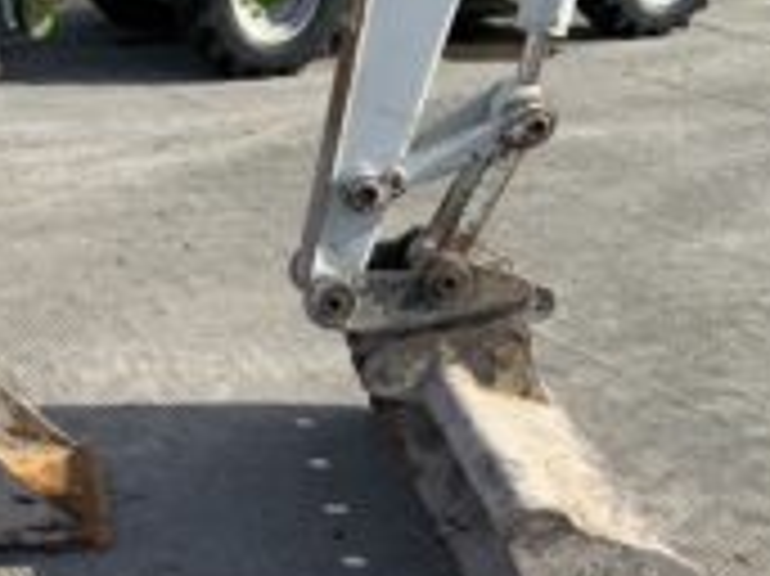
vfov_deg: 23.7
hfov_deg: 31.2
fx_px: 1356
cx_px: 207
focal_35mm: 61
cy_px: 454
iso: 16
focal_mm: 3
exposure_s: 1/962
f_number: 1.8
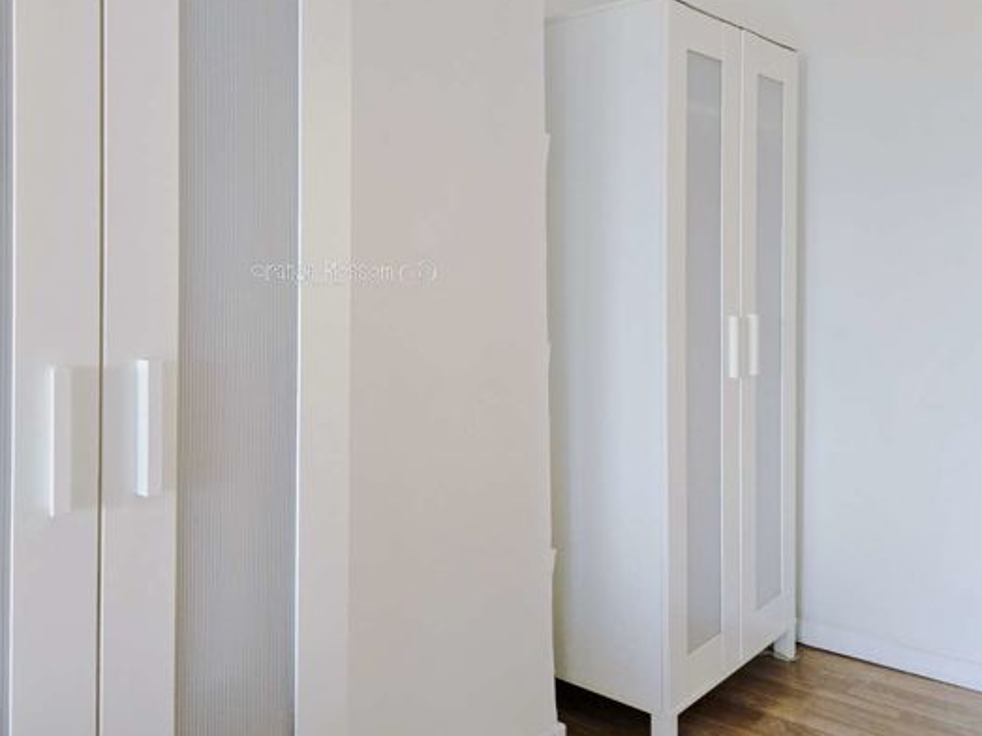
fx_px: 879
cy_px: 272
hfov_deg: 57.3
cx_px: 345
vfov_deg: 45.0
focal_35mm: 31
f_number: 1.7
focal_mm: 6.3
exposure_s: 1/100
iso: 500
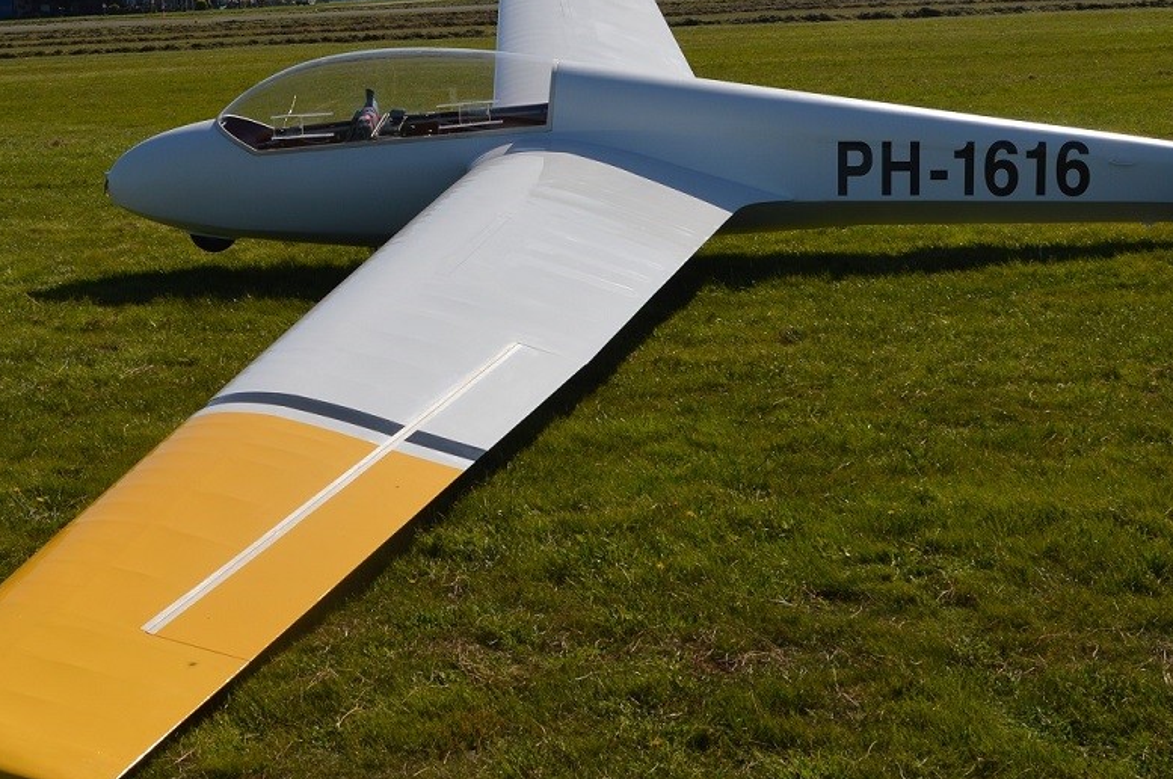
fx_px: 1985
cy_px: 171
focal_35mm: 61
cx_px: 489
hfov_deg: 32.9
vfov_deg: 22.0
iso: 100
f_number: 9
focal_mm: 20
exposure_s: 1/320
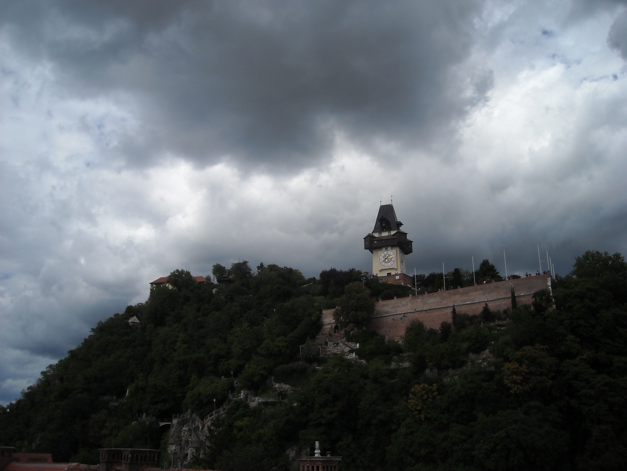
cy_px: 236
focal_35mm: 35
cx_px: 314
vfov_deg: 40.7
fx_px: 634
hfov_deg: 52.6
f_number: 5.6
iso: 64
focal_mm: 5.7
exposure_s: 1/593
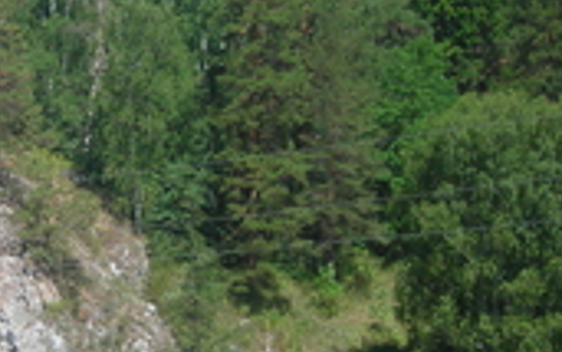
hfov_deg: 15.4
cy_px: 217
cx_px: -115
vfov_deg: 10.0
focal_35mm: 131
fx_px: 2007
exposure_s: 1/370
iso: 50
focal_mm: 7.8
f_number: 3.4
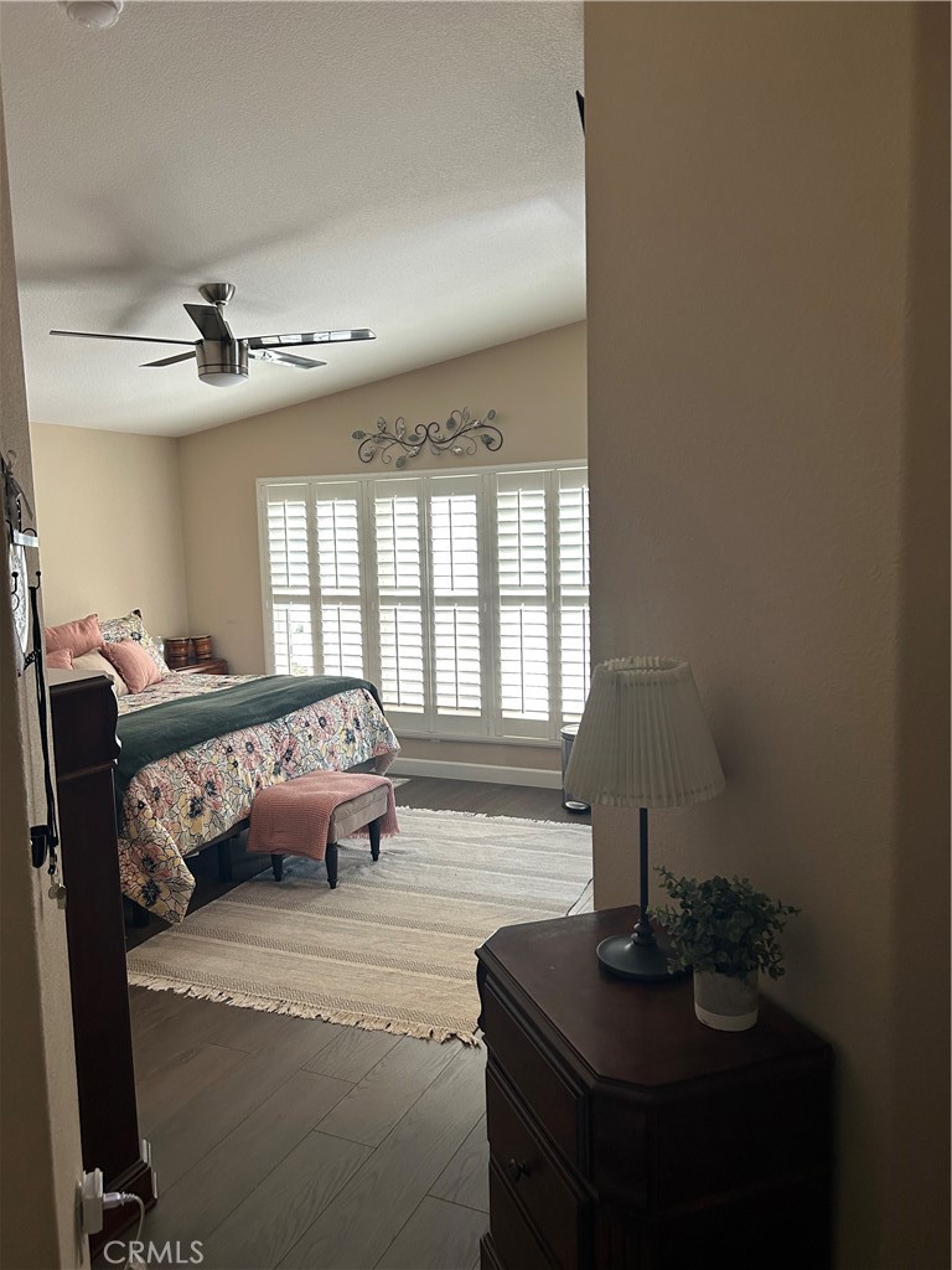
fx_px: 953
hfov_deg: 53.1
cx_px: 476
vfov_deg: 67.3
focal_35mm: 26
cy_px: 635
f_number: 1.5
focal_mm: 5.7
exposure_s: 1/60
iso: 160
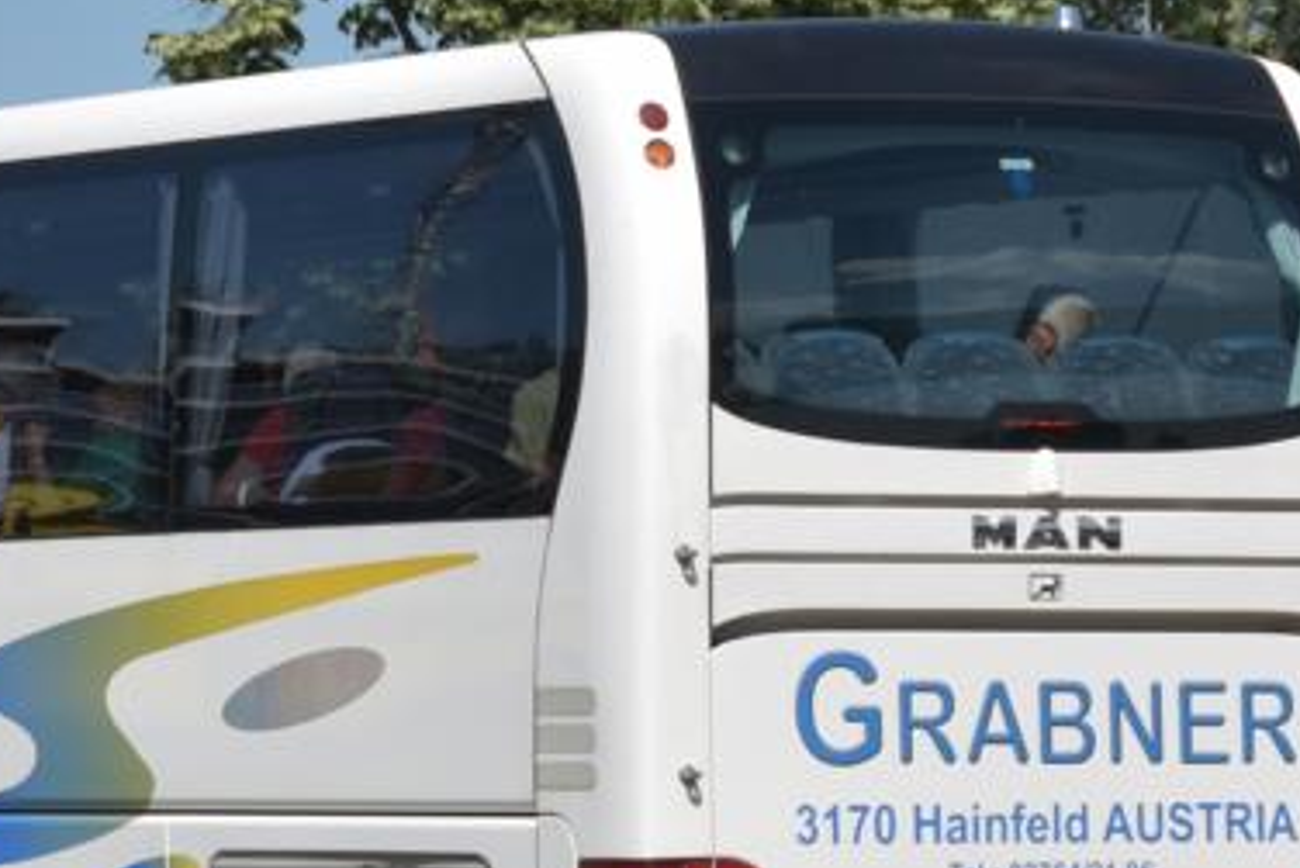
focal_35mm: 257
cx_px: 2
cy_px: 367
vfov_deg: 5.4
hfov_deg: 8.0
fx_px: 9284
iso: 160
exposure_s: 1/800
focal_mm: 56
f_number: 7.1
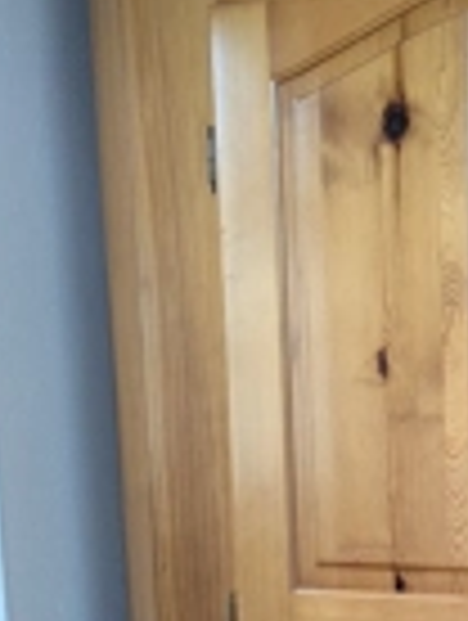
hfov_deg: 19.3
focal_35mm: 69
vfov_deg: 27.0
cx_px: 648
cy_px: 572
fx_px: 1240
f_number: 1.85
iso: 459
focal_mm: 6.81
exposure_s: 1/61.1
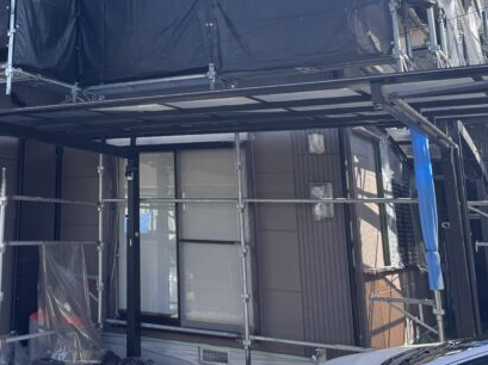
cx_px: 75
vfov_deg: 29.6
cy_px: 41
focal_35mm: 47
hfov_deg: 38.4
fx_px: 662
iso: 80
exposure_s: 1/1215
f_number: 1.78
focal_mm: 6.76
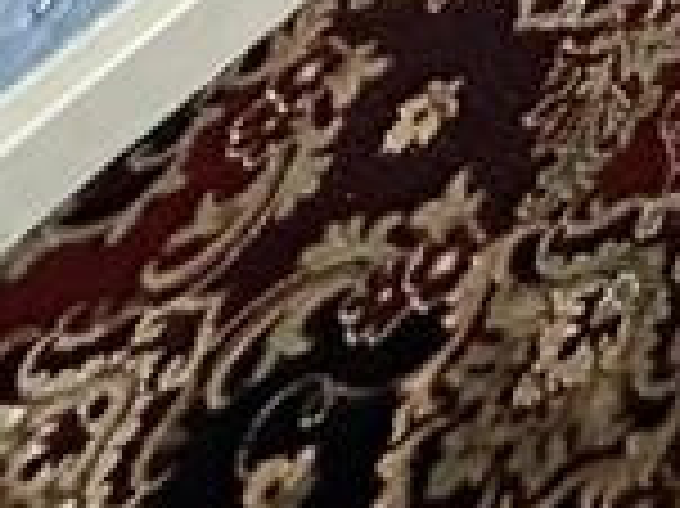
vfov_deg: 9.9
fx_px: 1865
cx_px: 1504
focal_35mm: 95
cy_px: -1173
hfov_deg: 15.0
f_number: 2.2
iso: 1250
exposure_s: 1/34
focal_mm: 2.22
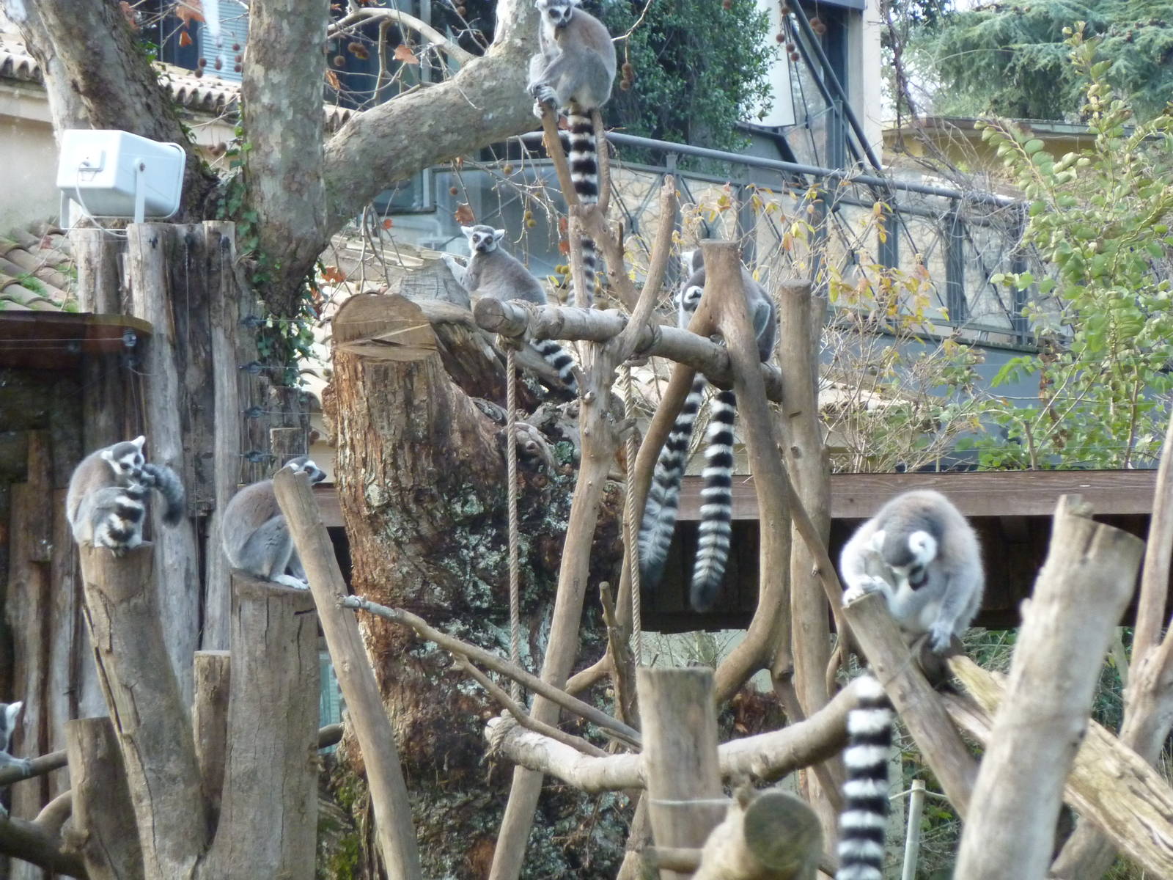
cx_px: 586
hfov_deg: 6.6
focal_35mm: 300
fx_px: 10166
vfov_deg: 5.0
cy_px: 440
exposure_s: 1/100
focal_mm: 49.2
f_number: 4.9
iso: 400
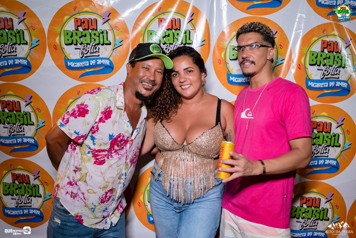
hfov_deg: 53.1
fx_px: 356
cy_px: 119
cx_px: 178
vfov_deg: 36.9
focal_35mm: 36
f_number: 2.8
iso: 2500
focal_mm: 24
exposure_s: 1/200
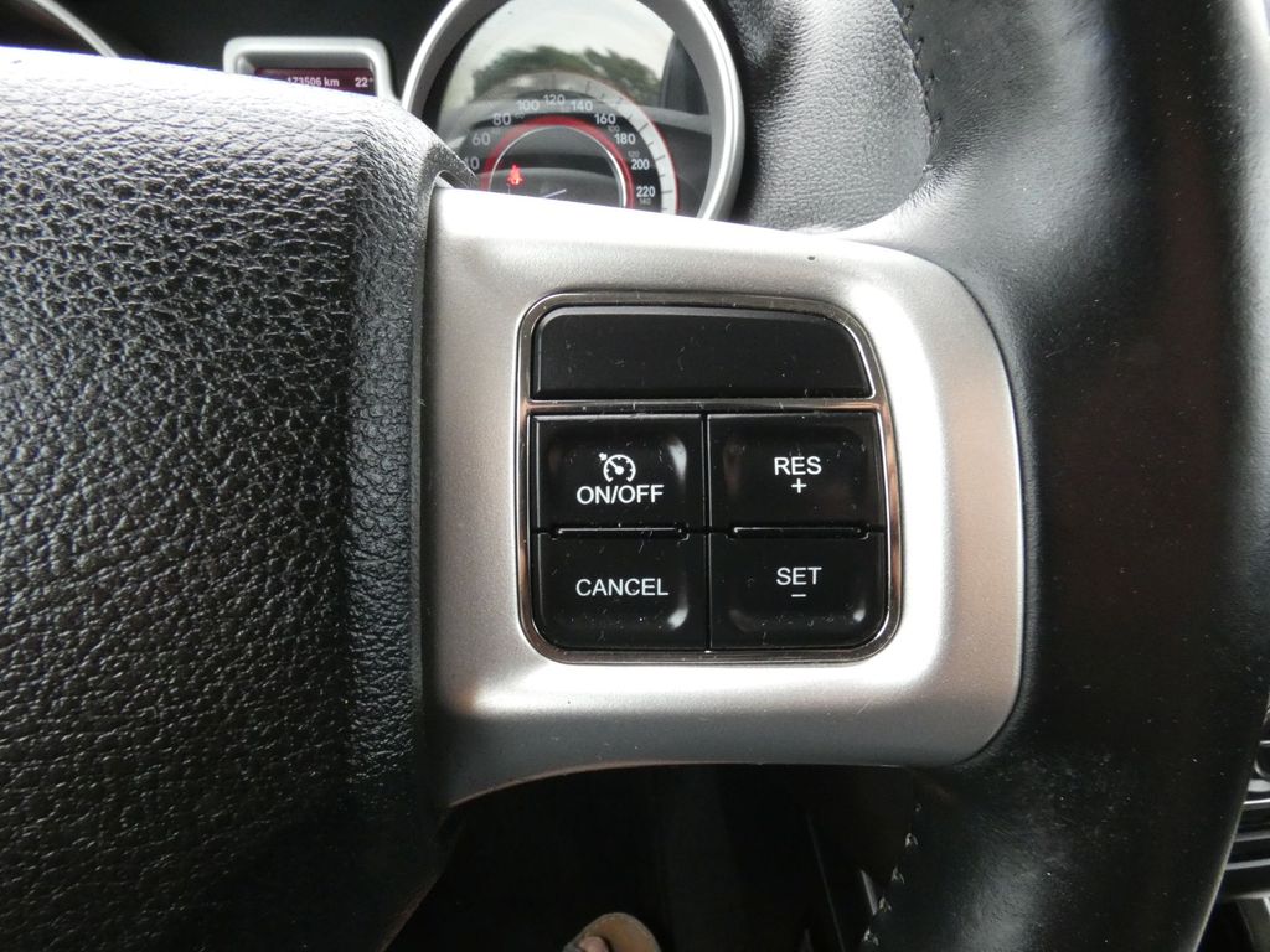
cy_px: 476
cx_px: 635
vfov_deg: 66.0
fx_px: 734
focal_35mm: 20
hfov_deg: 81.7
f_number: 5.6
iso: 500
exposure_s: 1/60
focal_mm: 3.6
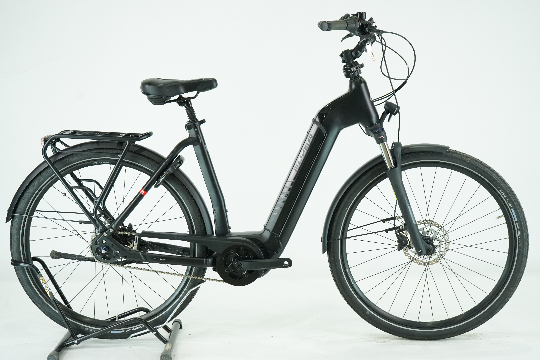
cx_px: 270
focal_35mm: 52
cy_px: 180
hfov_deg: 38.2
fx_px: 780
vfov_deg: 26.0
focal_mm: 52
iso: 1600
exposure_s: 1/200
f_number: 5
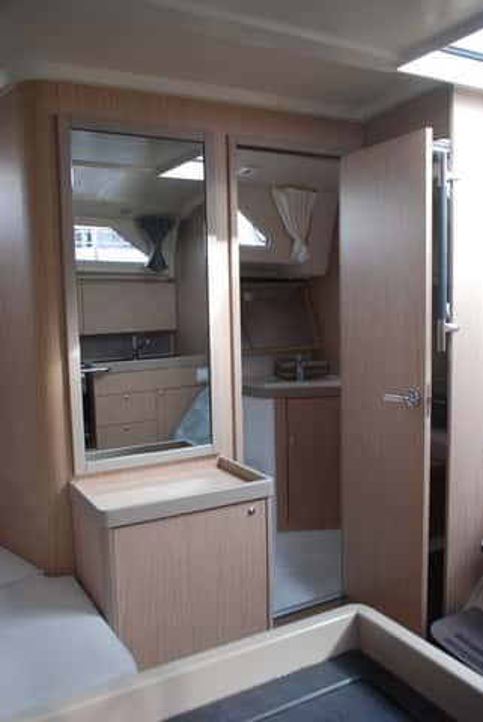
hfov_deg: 40.0
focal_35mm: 33
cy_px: 361
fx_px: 663
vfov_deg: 57.2
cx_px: 242
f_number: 4
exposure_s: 1/60
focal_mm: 22
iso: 250
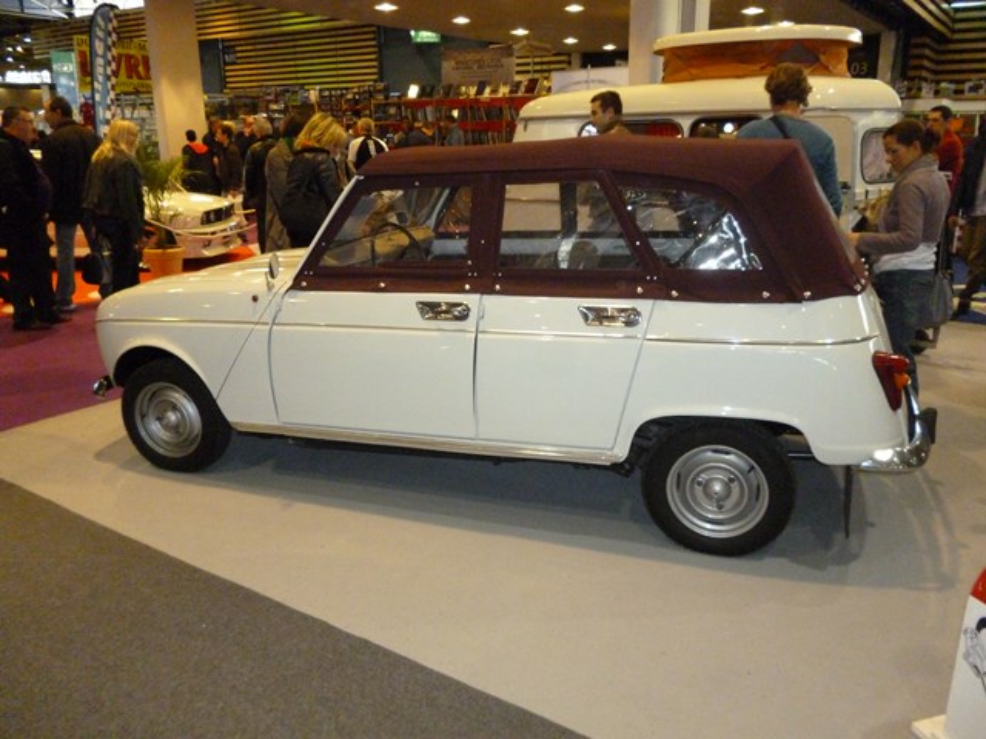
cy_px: 370
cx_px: 493
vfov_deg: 49.7
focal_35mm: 28
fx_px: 798
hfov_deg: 63.4
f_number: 3.1
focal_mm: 5
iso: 640
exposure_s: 1/60
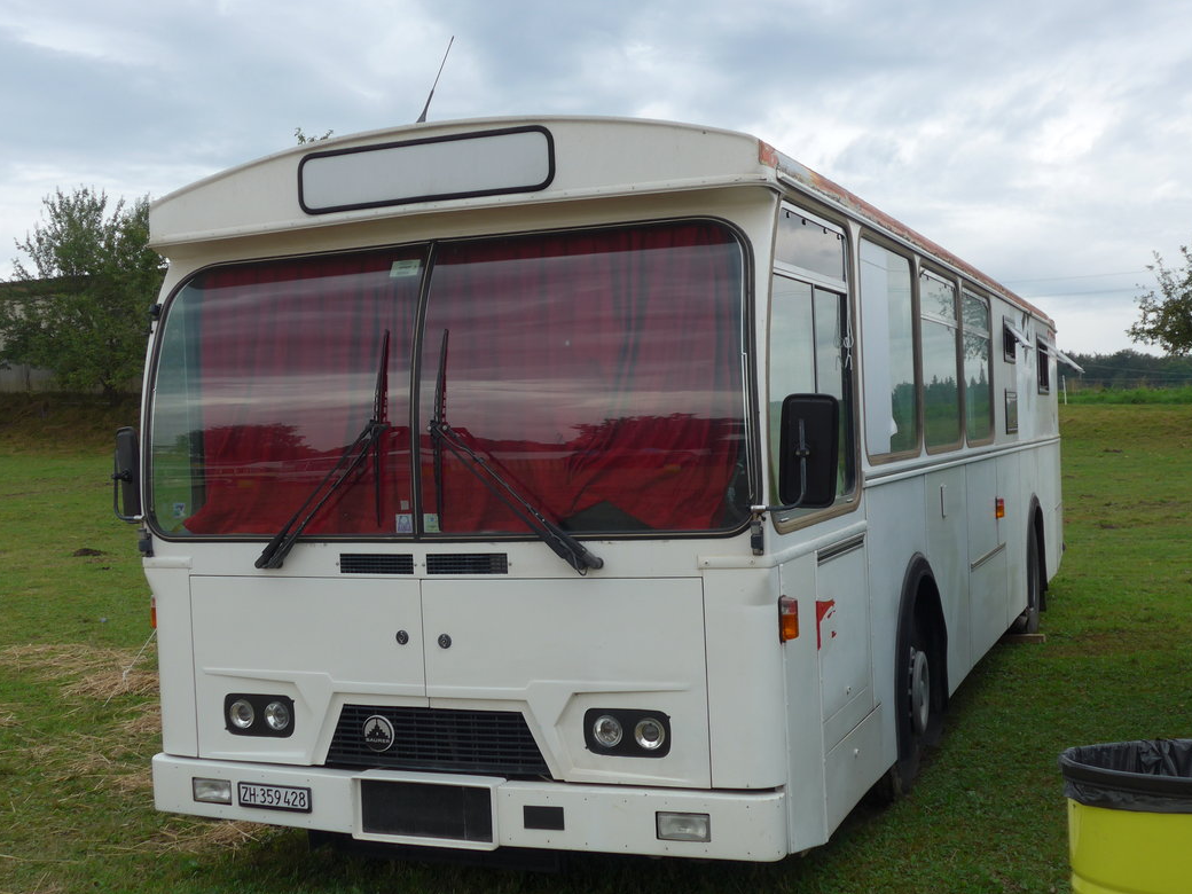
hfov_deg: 42.1
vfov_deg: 32.2
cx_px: 554
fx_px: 1550
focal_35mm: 45
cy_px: 460
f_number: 2.8
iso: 80
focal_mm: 8
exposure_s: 1/320
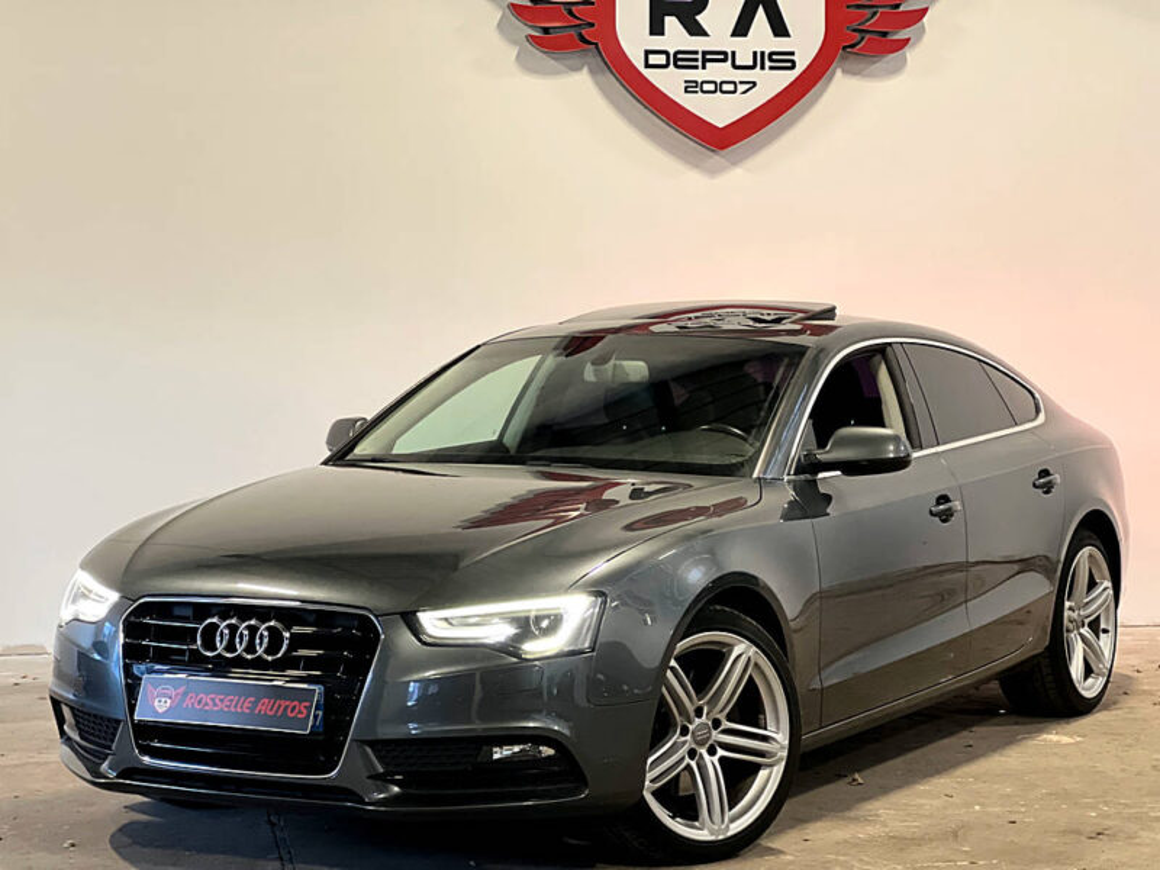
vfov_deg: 19.1
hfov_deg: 25.3
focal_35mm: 77
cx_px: 580
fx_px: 2580
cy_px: 435
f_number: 2.8
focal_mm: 9
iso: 800
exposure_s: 1/14
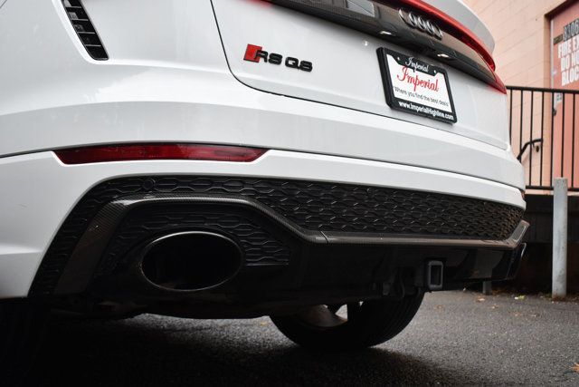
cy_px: 194
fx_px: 724
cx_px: 290
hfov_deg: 43.6
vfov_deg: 29.9
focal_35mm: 45
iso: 360
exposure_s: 1/250
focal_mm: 30
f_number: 5.6
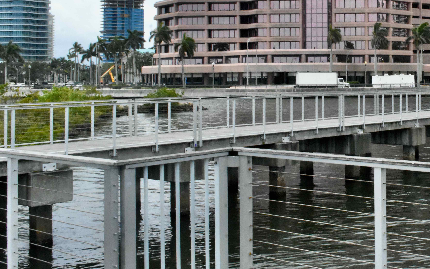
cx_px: 366
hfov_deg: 35.3
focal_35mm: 55
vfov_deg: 23.1
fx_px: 645
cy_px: 40
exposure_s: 1/2000
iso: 8000
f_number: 22
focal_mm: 20
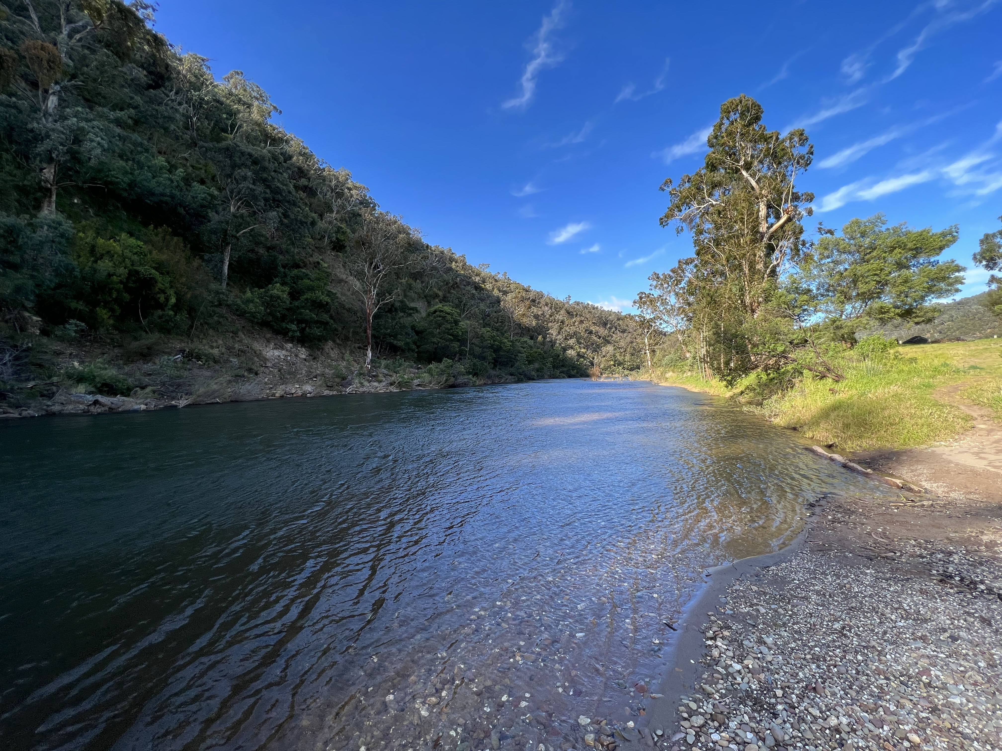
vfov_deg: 89.9
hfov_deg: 106.2
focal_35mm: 13
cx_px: 501
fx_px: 376
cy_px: 376
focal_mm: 1.57
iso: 32
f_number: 1.8
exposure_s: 1/385
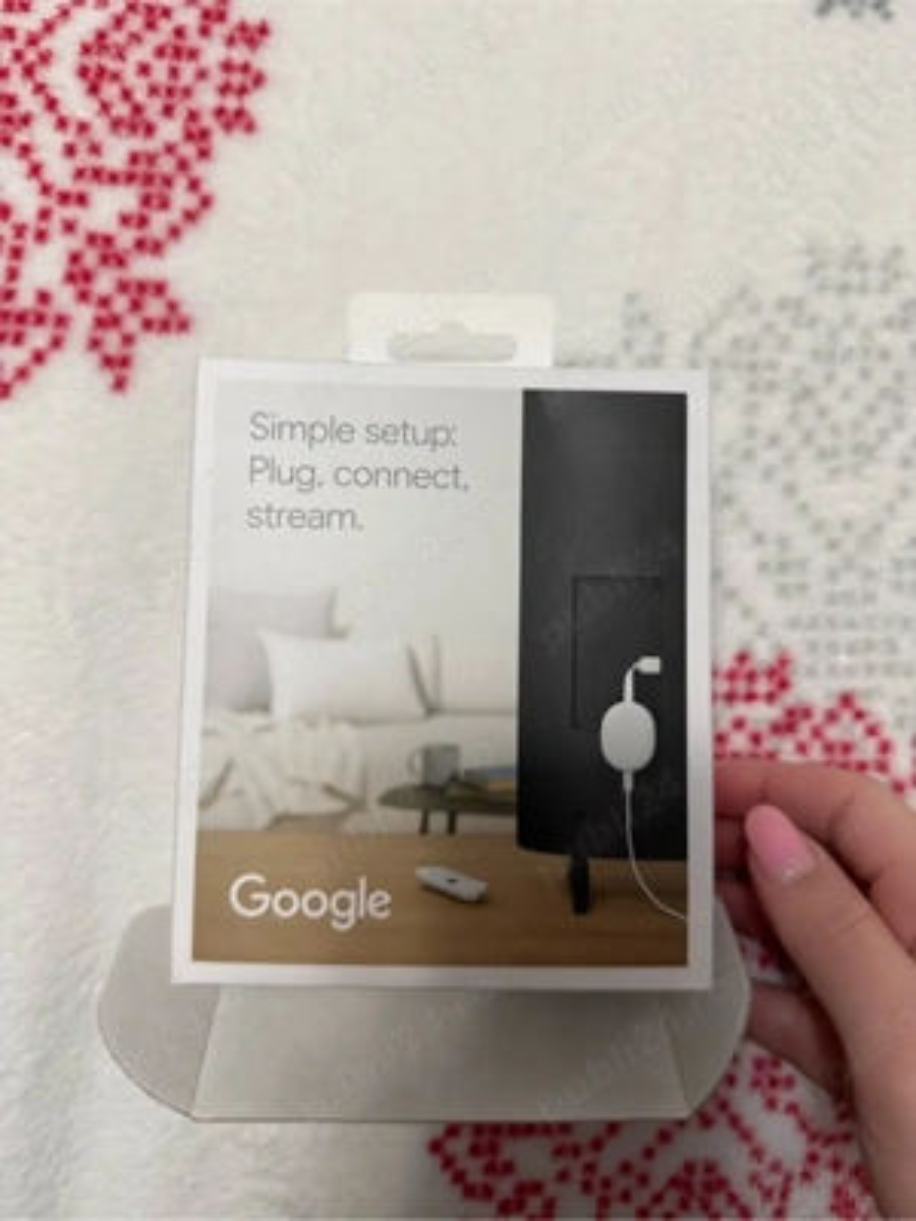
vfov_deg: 71.6
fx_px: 847
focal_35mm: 24
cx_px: 458
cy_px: 610
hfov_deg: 56.8
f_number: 1.78
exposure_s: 1/60
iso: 250
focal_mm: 6.76
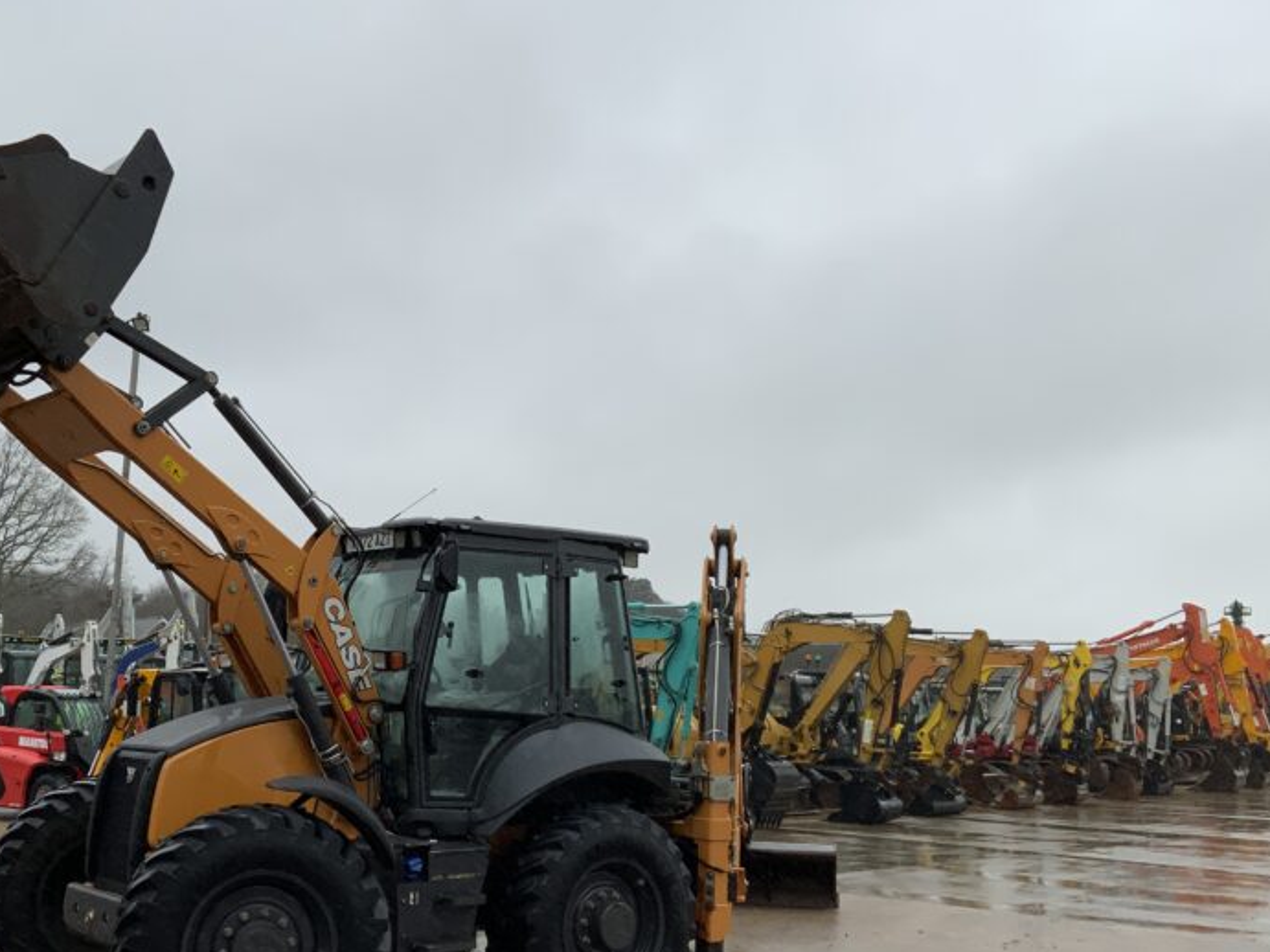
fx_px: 1577
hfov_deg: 43.4
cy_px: 550
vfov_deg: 33.5
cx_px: 459
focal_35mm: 43
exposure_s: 1/272
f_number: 1.8
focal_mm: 3
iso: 16
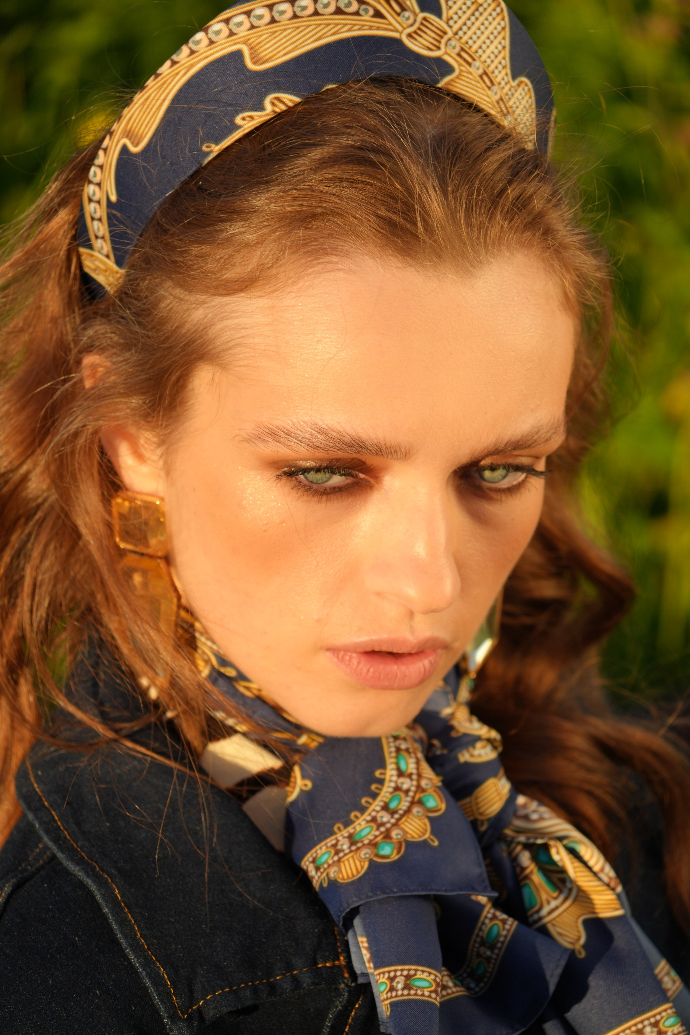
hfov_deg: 6.1
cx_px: 345
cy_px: 518
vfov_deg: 9.1
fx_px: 6526
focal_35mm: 227
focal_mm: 227
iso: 200
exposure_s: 1/320
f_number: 7.1
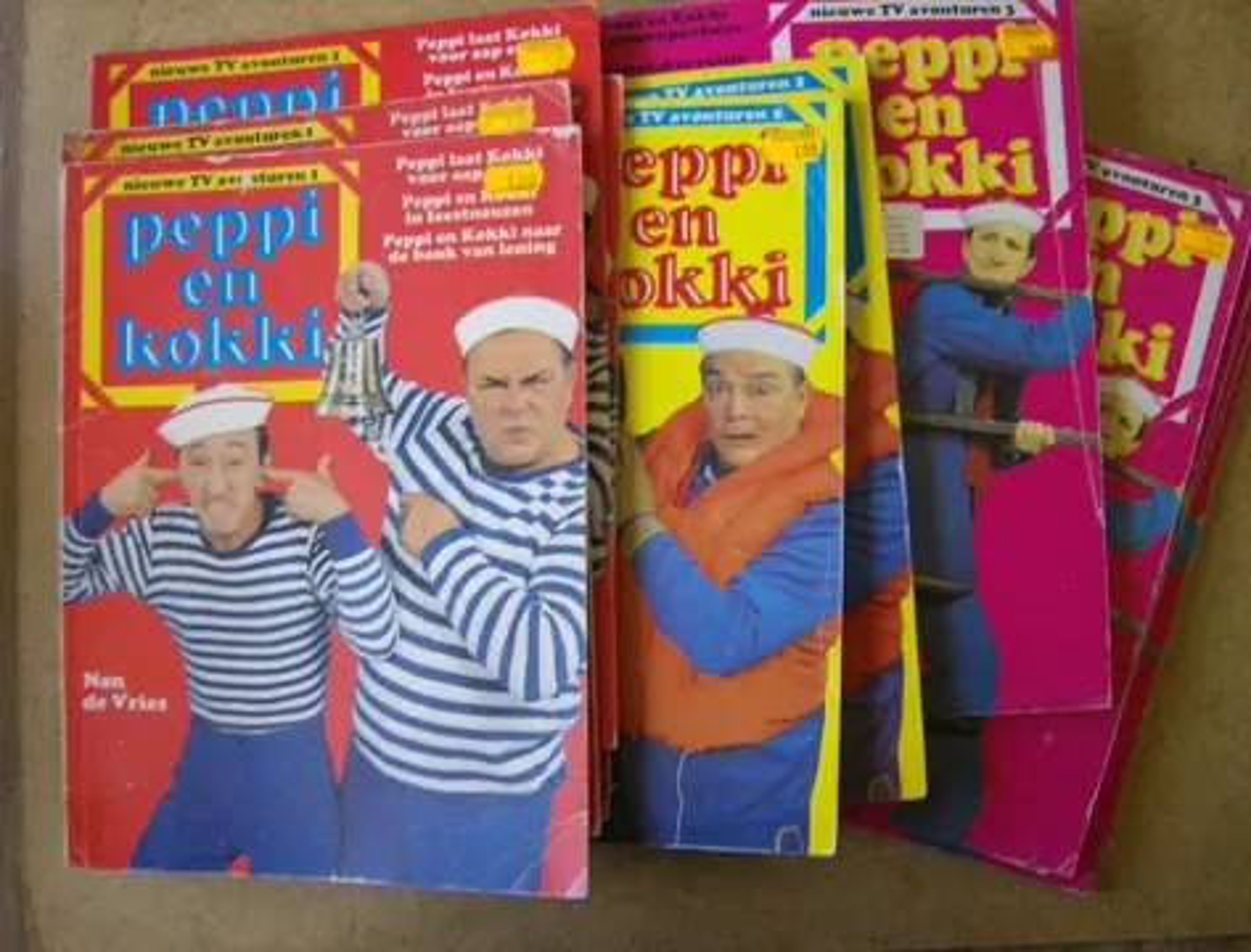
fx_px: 1308
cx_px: 626
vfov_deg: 40.0
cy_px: 476
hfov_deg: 51.1
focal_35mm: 36
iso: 143
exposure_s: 1/64
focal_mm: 6
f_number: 2.8
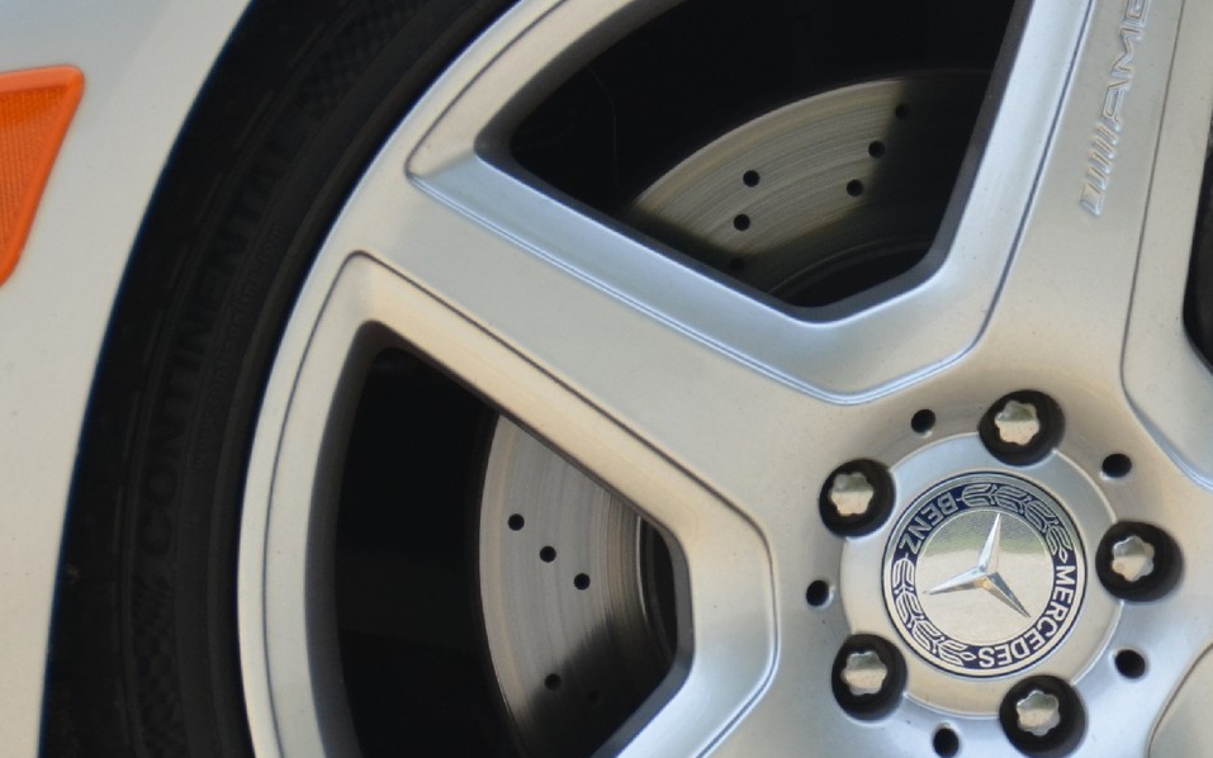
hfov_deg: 3.5
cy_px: 556
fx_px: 19768
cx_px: 1039
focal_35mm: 598
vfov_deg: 2.2
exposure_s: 1/1000
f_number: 5.6
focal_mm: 150
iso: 450
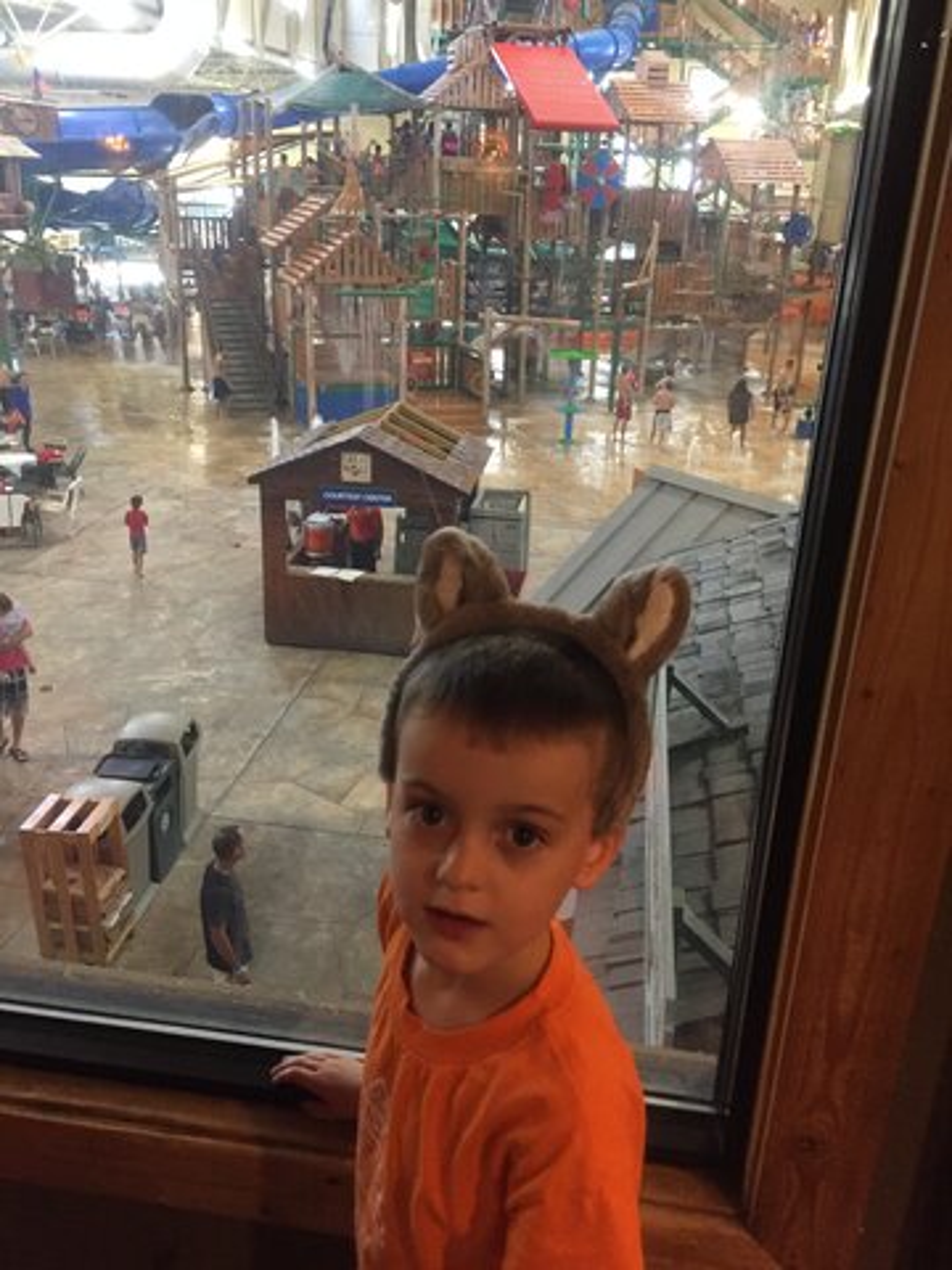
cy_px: 635
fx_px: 1063
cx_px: 476
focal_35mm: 29
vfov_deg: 61.7
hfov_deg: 48.2
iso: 250
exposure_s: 1/30
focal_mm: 4.15
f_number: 2.2
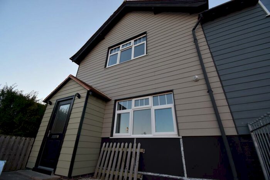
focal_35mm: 15
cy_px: 90
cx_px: 135
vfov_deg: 77.4
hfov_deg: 100.4
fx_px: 113
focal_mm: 10
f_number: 7.1
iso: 400
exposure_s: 1/200
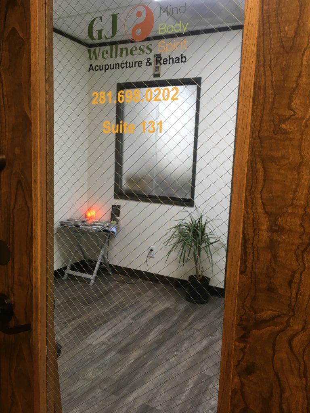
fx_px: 346
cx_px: 155
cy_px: 206
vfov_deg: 61.7
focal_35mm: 29
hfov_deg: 48.2
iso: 64
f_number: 2.2
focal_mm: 4.15
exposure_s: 1/30
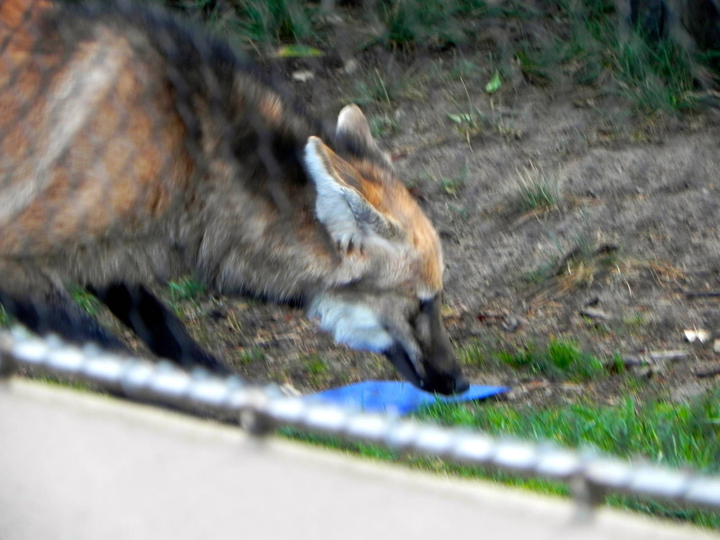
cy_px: 270
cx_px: 360
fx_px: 6053
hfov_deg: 6.8
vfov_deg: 5.1
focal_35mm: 291
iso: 170
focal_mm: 51.8
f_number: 4.5
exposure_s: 1/30
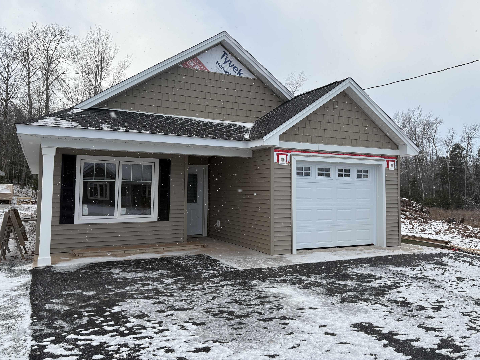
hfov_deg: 63.4
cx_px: 235
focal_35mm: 28
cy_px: 167
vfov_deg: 49.7
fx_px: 388
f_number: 1.6
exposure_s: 1/1311
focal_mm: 5.96
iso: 50
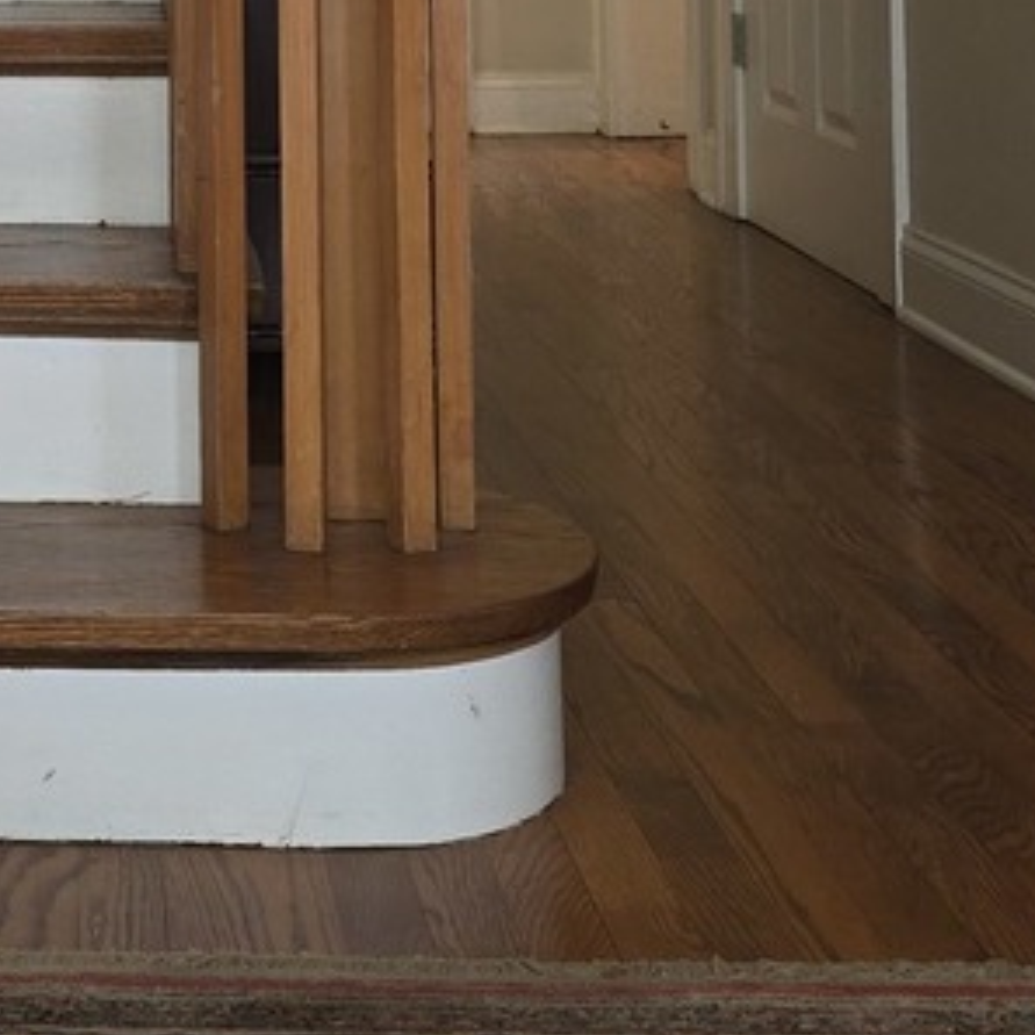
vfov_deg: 21.9
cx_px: -66
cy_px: -160
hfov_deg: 22.2
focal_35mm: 74
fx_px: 2503
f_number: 1.7
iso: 125
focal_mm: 6.25
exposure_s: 1/60
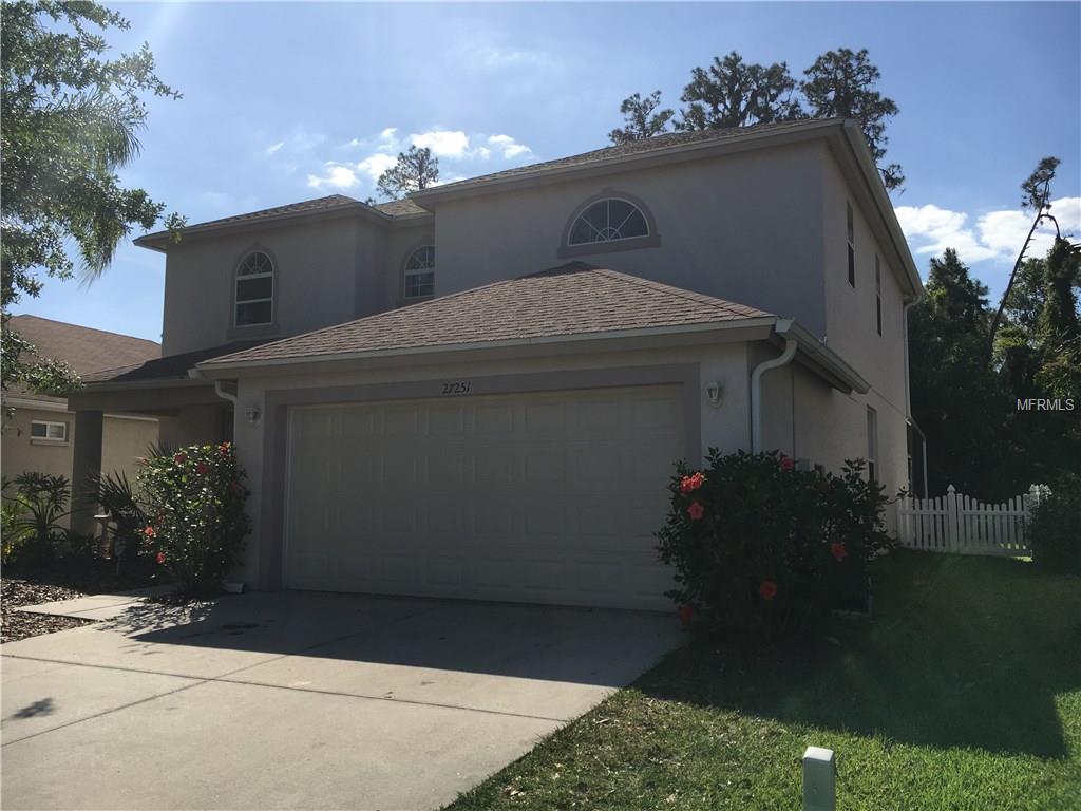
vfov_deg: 48.2
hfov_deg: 61.7
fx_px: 906
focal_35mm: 29
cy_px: 406
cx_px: 540
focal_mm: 4.15
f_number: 2.2
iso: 25
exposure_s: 1/2849
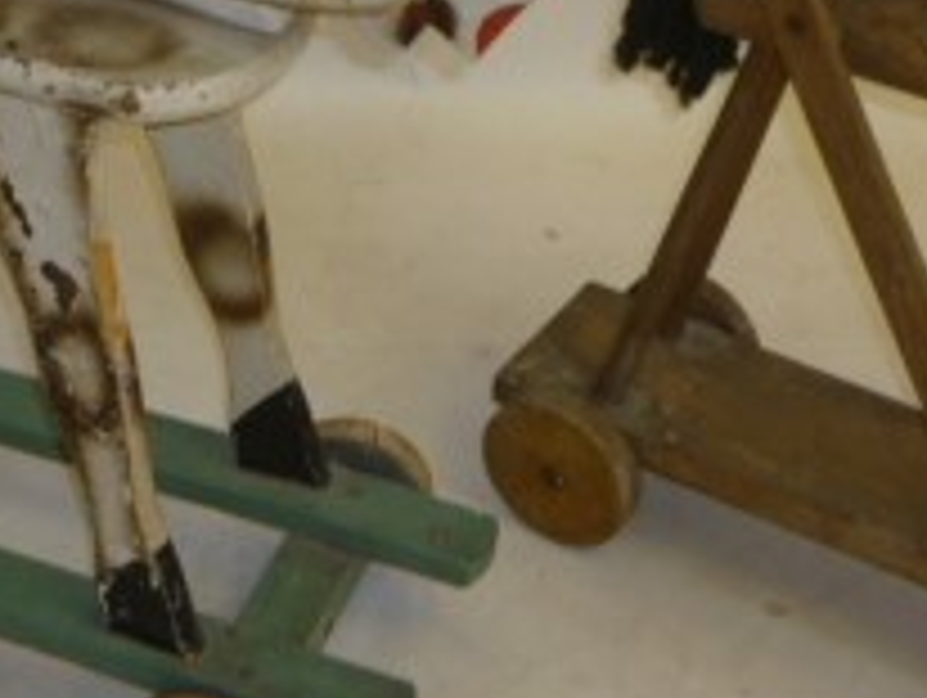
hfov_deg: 21.7
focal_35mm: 90
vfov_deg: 16.1
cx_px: 346
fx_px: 2413
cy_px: -32
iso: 100
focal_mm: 5.2
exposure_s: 1/30
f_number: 3.3
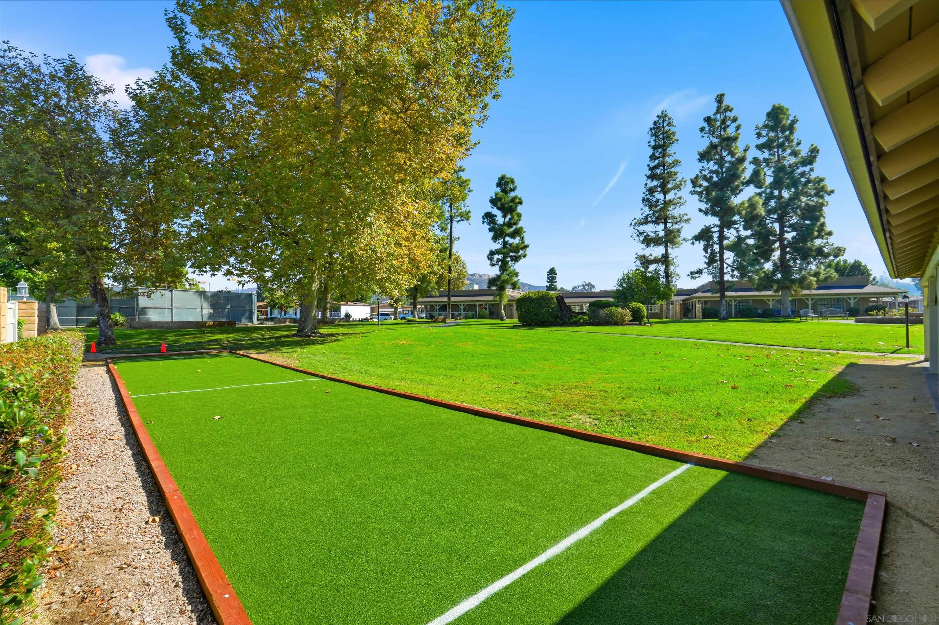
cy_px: 312
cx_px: 470
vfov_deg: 73.7
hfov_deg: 96.8
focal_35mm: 16
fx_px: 417
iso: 640
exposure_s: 1/2500
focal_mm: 16
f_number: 10
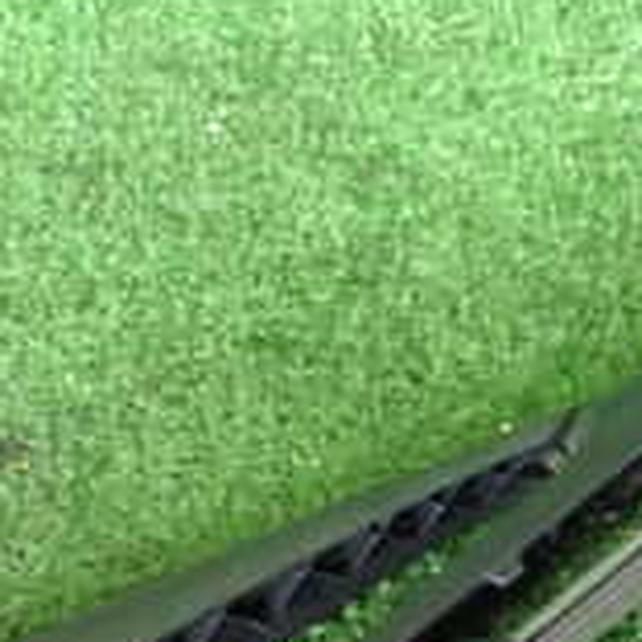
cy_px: 642
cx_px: 342
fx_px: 2140
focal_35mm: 102
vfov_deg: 16.7
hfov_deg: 17.1
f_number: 2.3
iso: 320
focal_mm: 5.4
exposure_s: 1/30
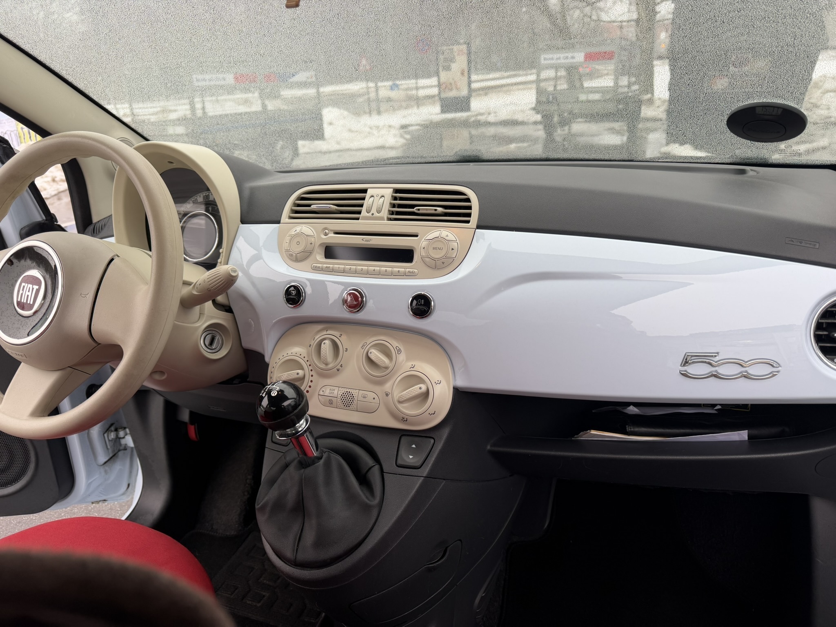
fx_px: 580
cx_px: 418
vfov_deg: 56.8
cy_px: 314
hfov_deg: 71.6
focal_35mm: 24
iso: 50
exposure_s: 1/122
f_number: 1.78
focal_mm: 6.76
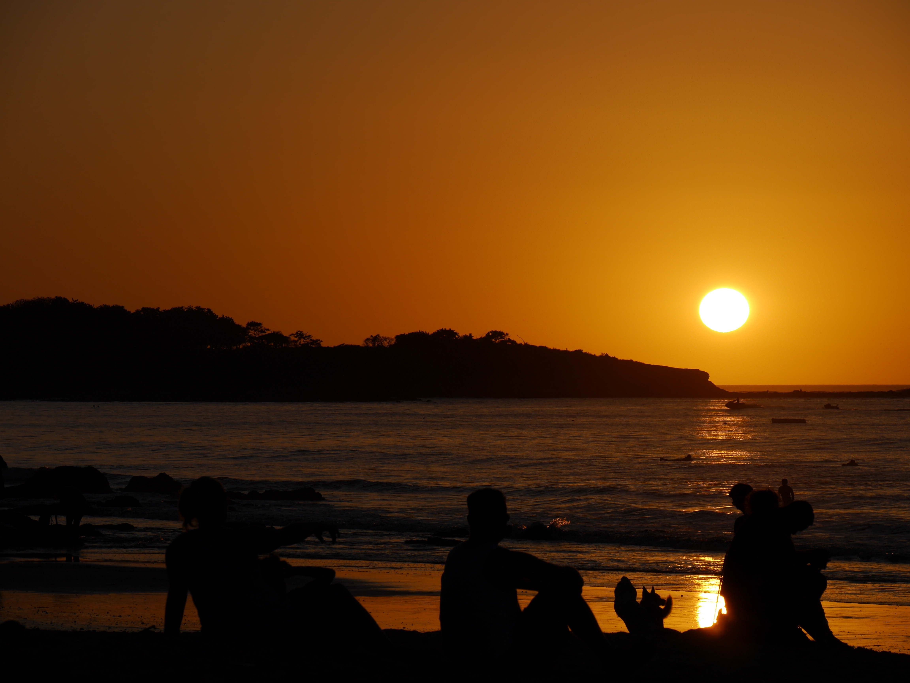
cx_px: 455
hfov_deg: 10.2
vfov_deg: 7.7
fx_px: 5100
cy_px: 342
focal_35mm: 194
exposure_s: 1/1000
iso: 160
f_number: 10
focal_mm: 97
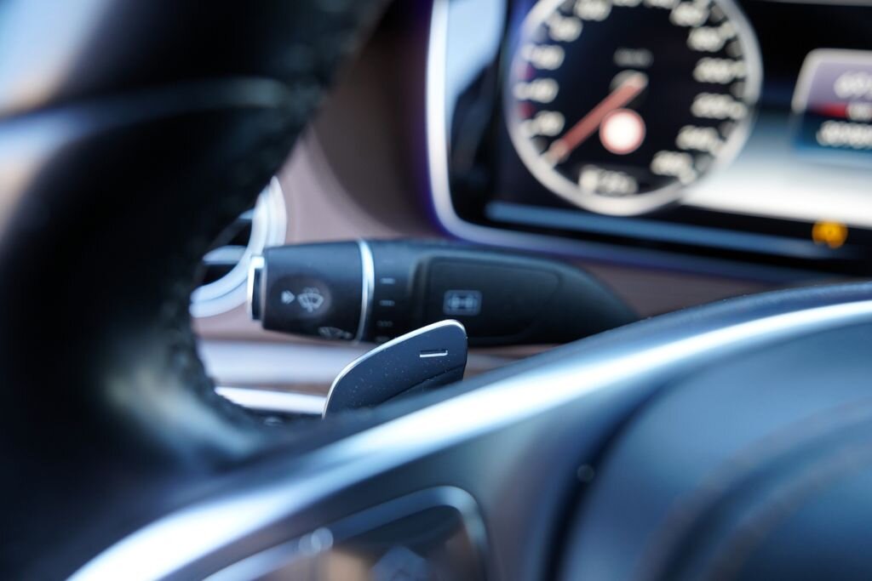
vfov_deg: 53.1
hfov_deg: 73.7
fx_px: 581
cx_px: 436
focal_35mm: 24
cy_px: 290
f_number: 4
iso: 800
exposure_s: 1/60
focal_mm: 24
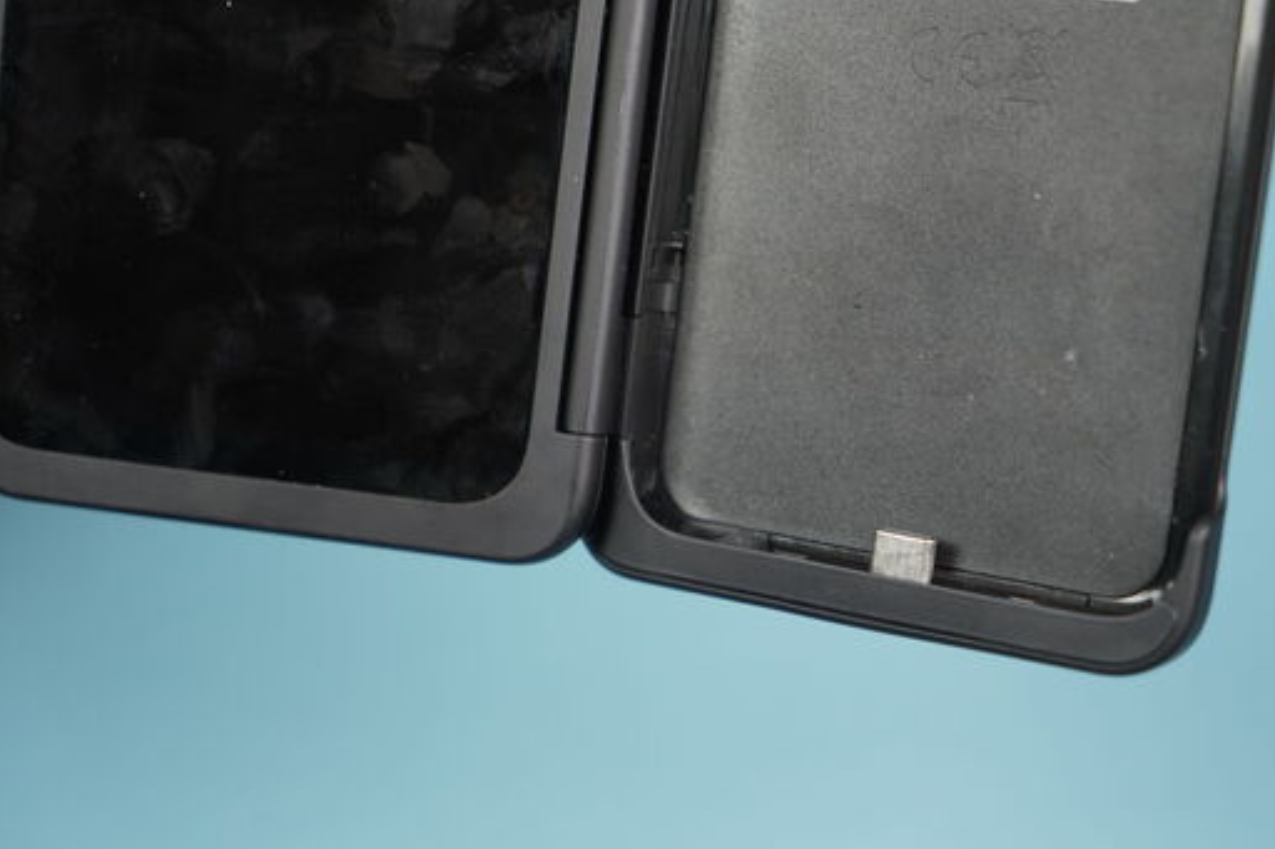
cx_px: 762
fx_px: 2974
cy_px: 502
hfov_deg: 24.2
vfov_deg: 16.2
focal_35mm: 84
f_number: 4
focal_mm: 70
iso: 1000
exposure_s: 1/200
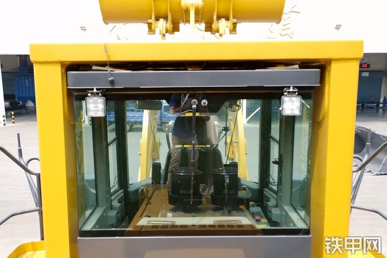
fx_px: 312
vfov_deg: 44.9
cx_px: 194
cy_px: 129
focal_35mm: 29
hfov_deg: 63.7
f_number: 5
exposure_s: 1/170
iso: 100
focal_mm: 19.2
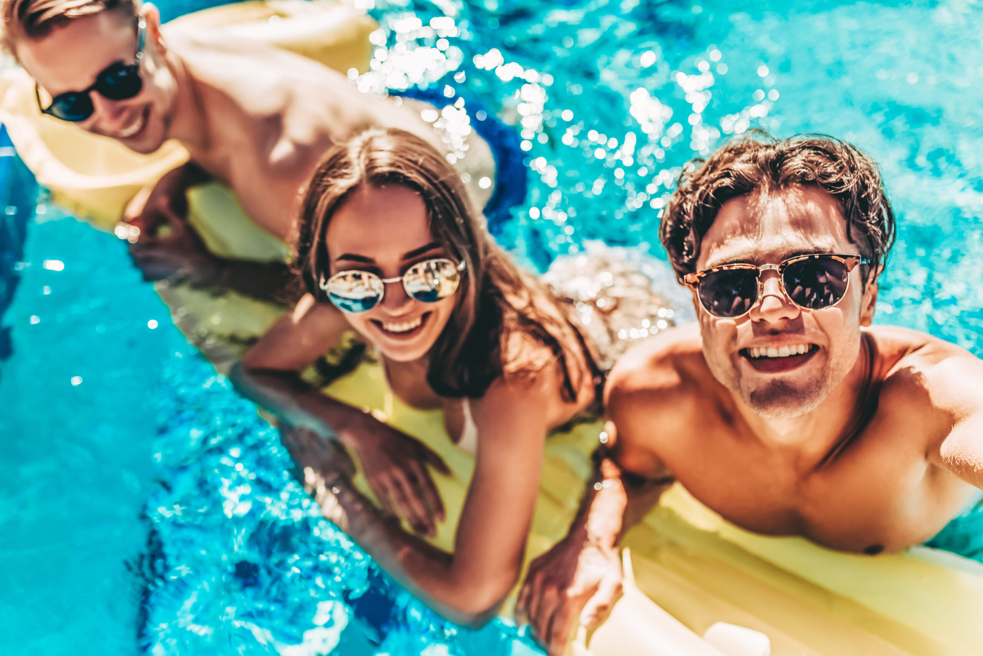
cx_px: 492
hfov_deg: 54.4
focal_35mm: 35
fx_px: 956
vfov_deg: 37.9
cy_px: 328
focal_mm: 35
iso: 160
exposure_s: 1/8000
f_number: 2.2
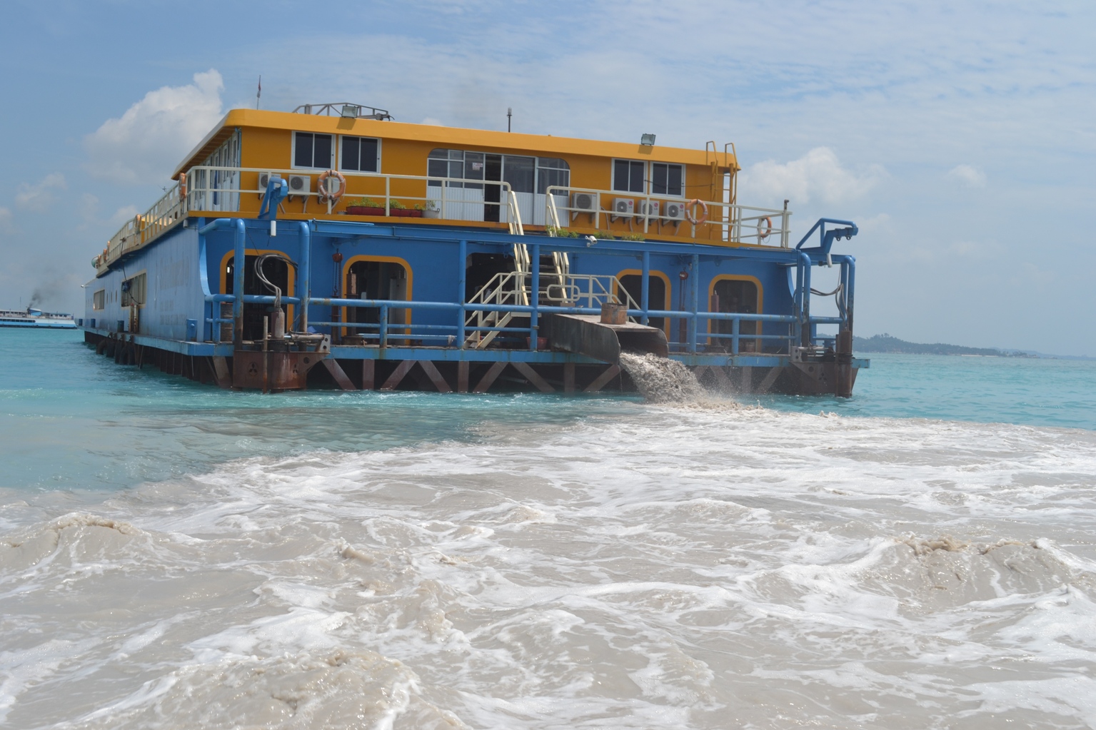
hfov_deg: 49.6
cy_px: 365
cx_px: 548
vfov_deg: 34.2
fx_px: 1187
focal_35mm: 39
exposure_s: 1/320
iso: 100
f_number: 9
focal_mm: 26
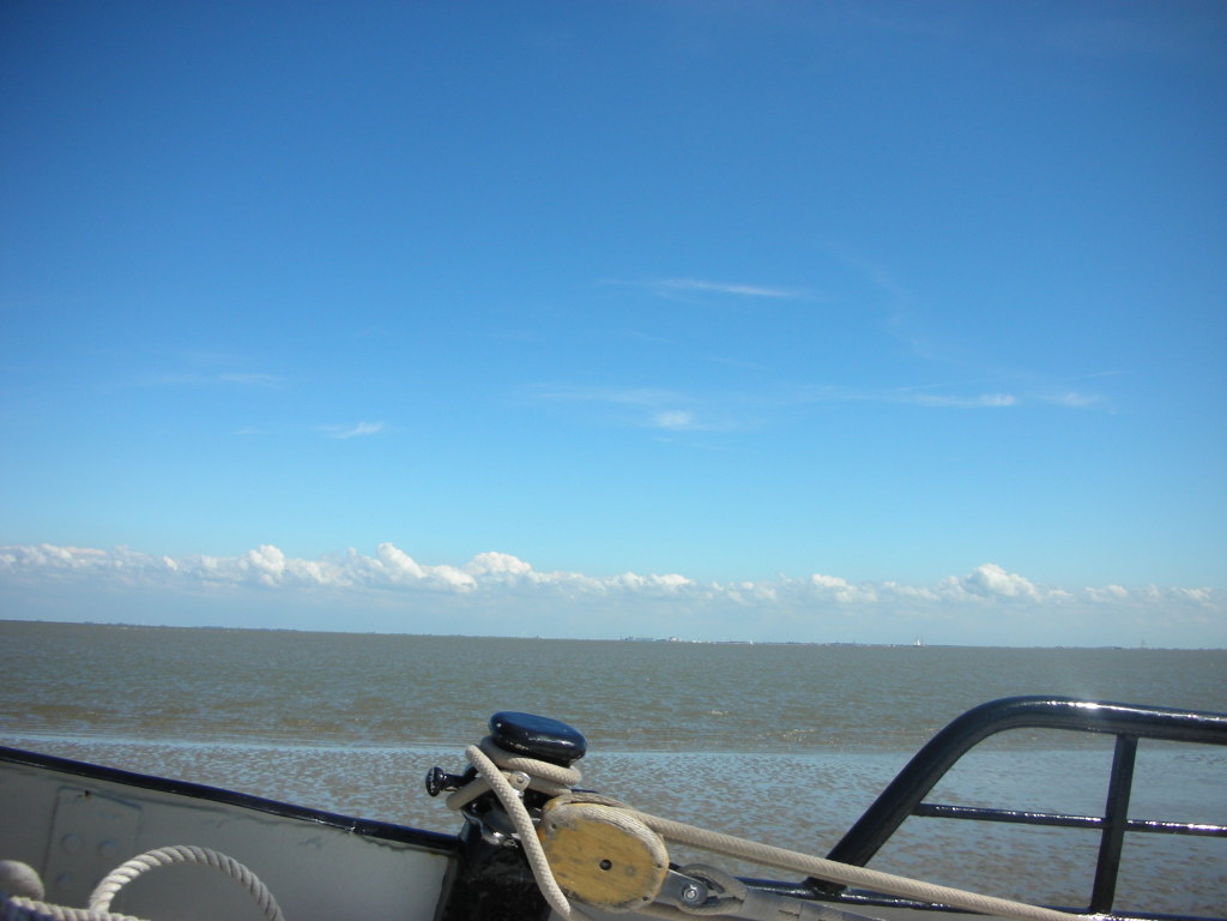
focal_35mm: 35
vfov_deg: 40.7
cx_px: 614
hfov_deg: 52.6
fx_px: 1241
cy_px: 460
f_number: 8.5
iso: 50
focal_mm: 5.8
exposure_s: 1/117
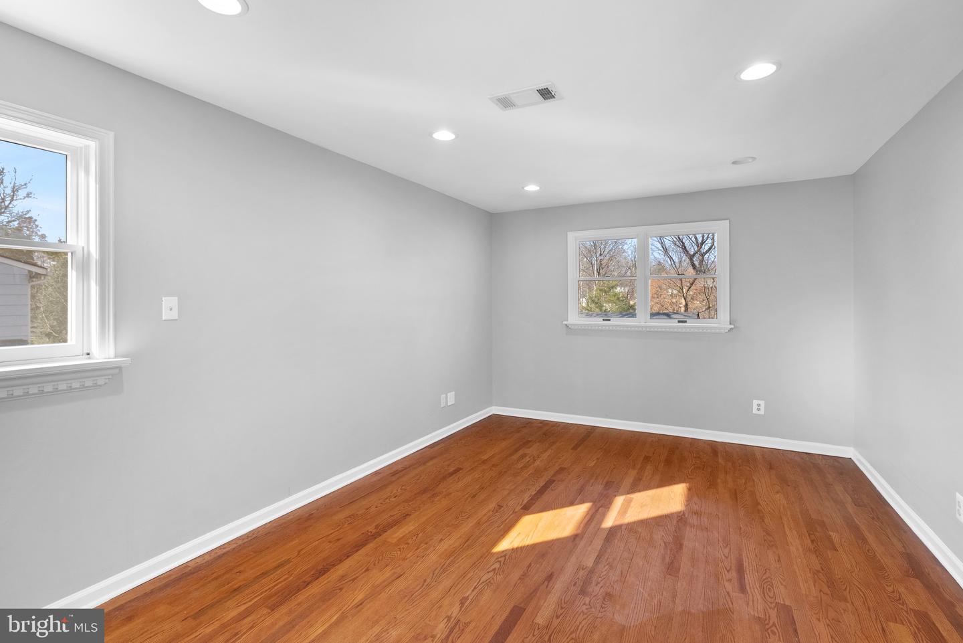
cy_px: 322
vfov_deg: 73.8
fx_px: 428
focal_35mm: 16
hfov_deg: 96.7
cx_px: 482
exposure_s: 1/13
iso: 800
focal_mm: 16
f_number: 8
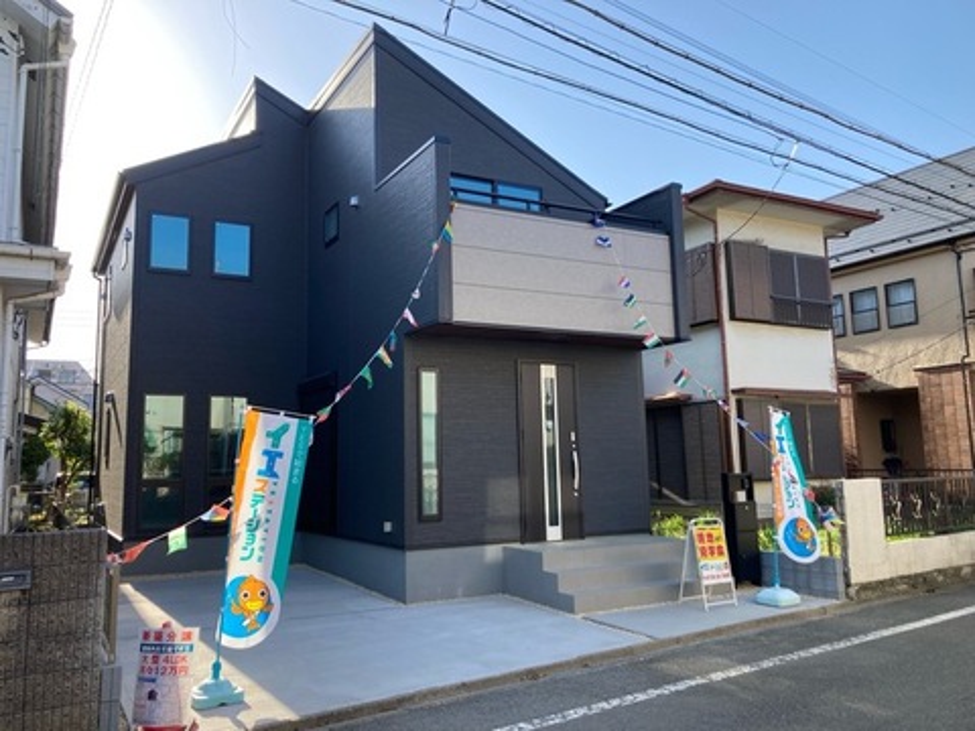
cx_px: 488
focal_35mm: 28
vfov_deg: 49.7
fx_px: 789
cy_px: 366
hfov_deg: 63.4
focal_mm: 3.99
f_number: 1.8
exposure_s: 1/592
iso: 20
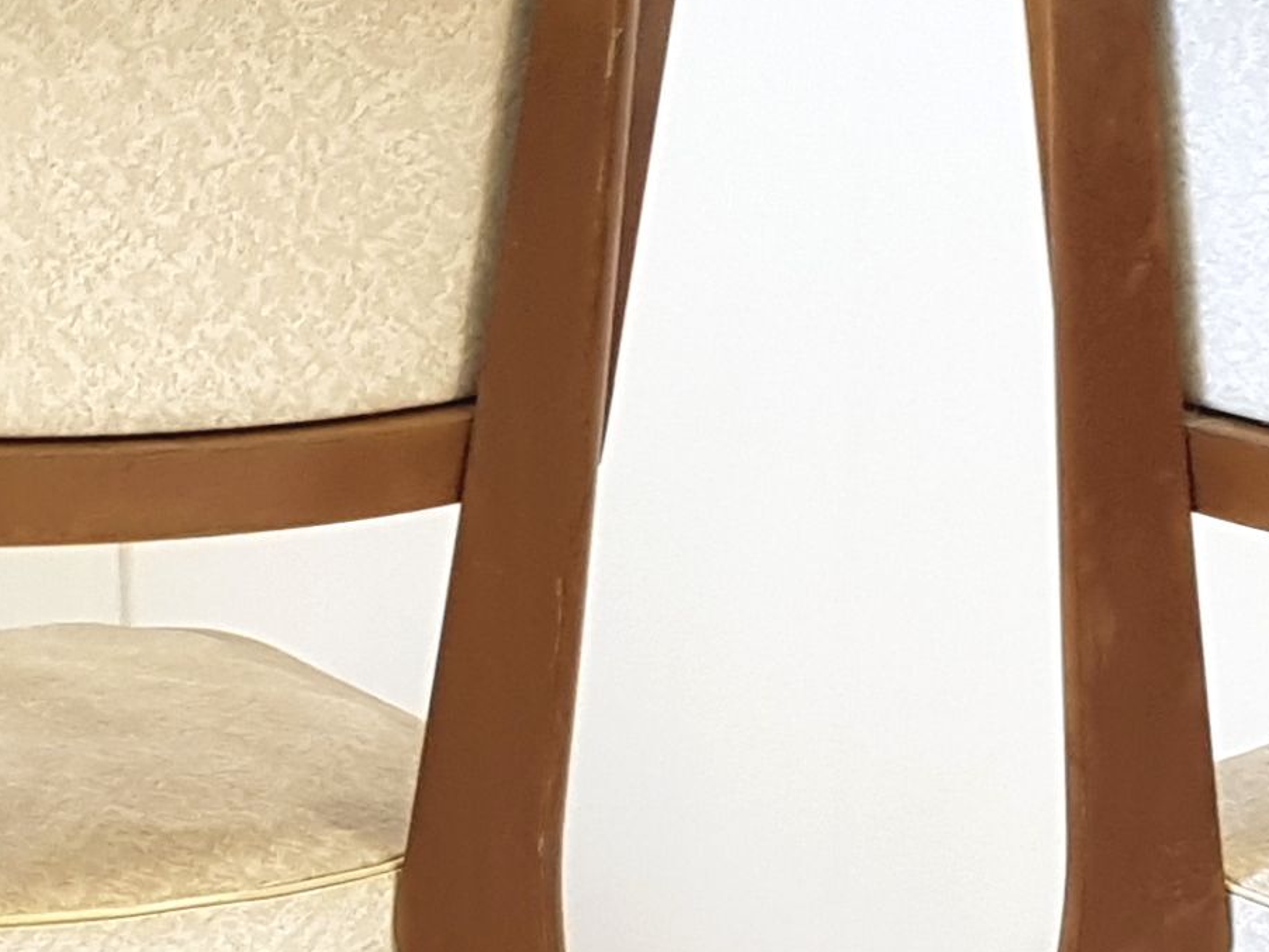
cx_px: 761
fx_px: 3044
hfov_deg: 23.5
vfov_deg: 17.2
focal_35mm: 83
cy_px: 1036
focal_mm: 4.2
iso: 100
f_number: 1.7
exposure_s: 1/50
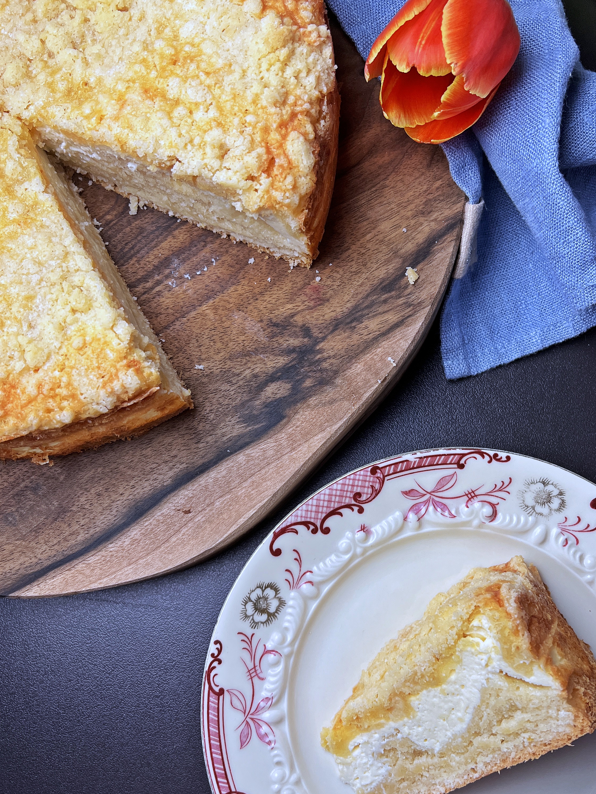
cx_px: 338
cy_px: 446
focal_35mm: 35
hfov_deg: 40.6
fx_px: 804
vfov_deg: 52.5
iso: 40
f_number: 1.5
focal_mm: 5.7
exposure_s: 1/263
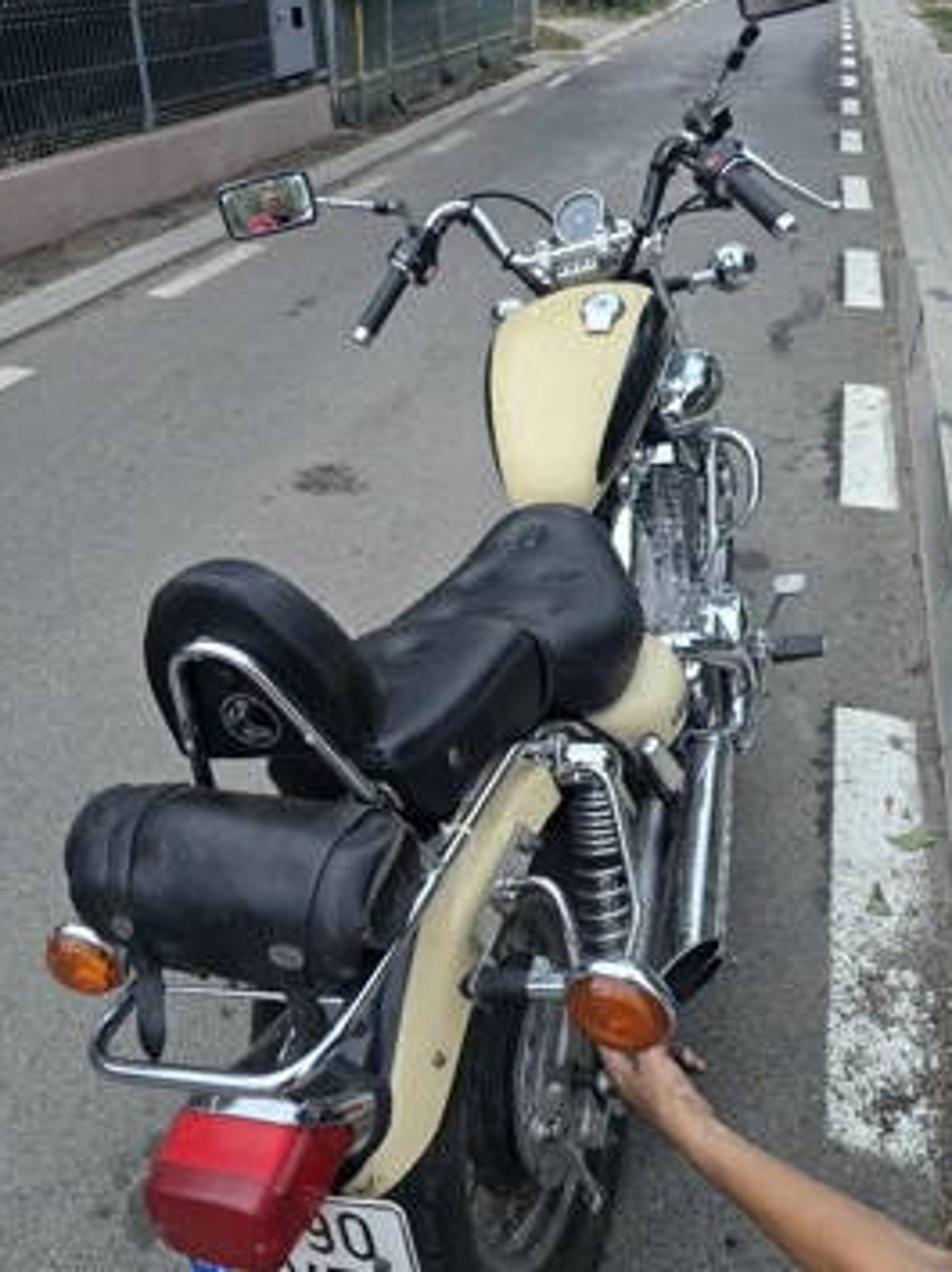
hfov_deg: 53.0
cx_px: 499
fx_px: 955
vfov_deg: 67.3
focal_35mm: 26
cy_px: 640
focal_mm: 6.3
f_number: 1.7
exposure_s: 1/120
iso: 800
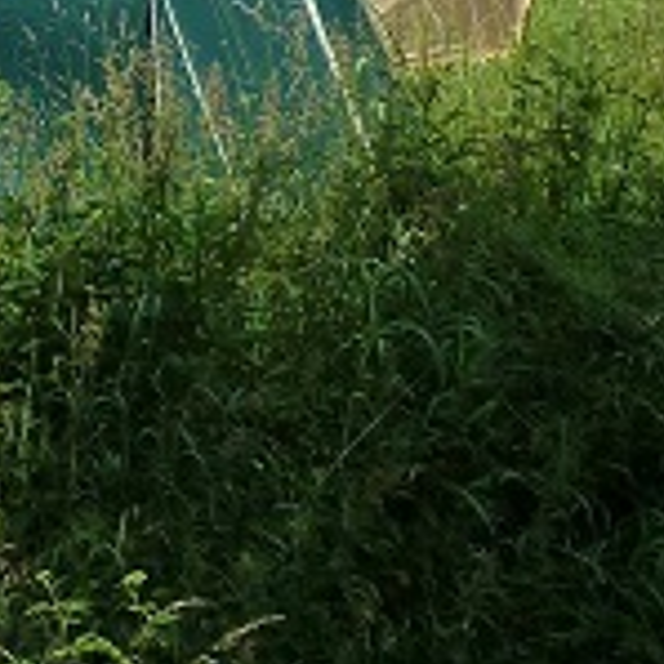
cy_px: -312
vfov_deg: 16.7
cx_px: -325
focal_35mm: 95
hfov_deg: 16.7
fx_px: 2062
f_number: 4.5
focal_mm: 4.1
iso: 125
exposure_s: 1/500
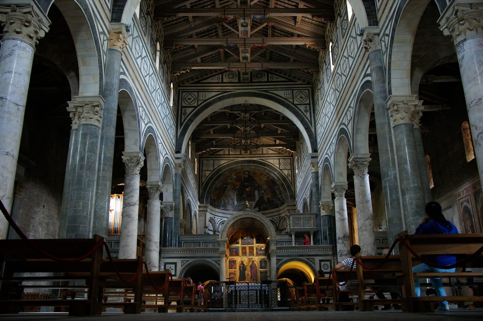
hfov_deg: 57.2
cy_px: 160
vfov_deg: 39.9
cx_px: 242
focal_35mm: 33
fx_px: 443
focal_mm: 22
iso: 800
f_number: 4.5
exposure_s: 1/8
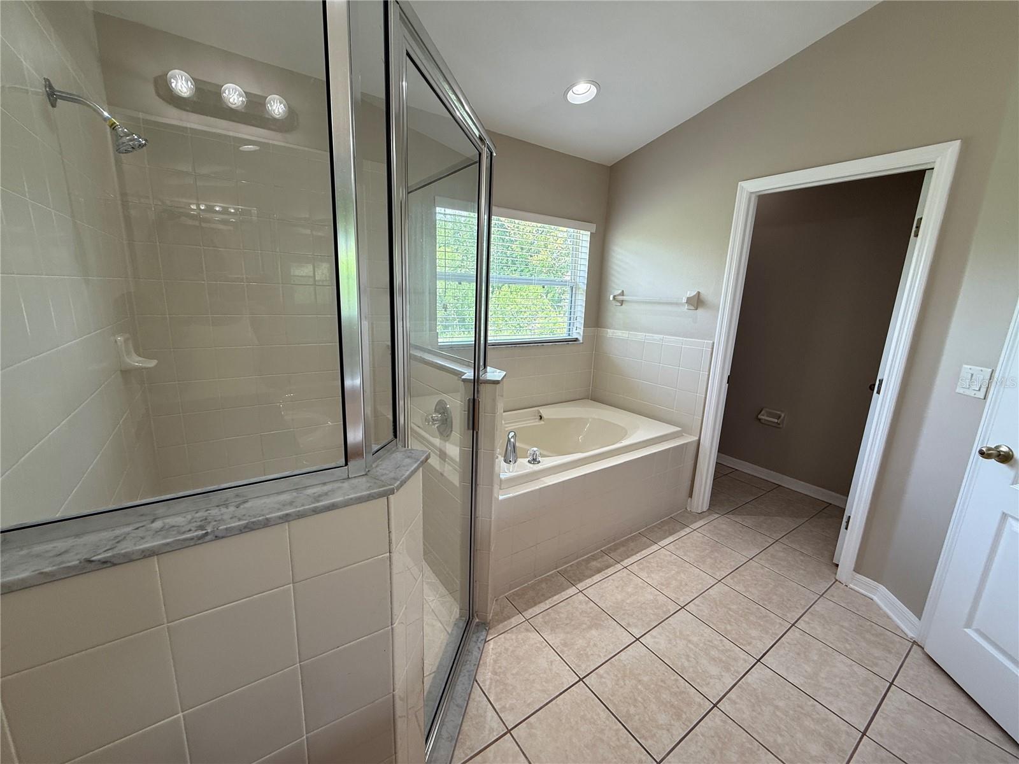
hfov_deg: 102.1
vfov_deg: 85.7
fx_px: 412
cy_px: 382
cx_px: 510
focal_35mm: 14
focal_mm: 2.22
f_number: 2.2
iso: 80
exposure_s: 1/120
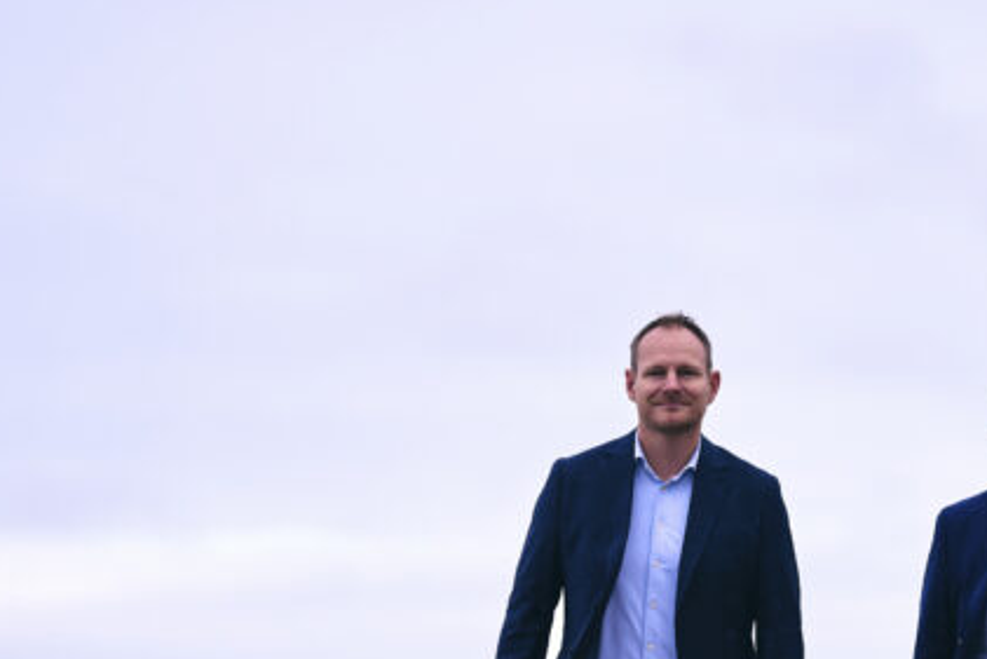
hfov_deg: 6.4
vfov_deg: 4.3
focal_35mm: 321
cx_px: 938
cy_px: 679
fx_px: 8803
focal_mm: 135
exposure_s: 1/1250
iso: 100
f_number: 2.5
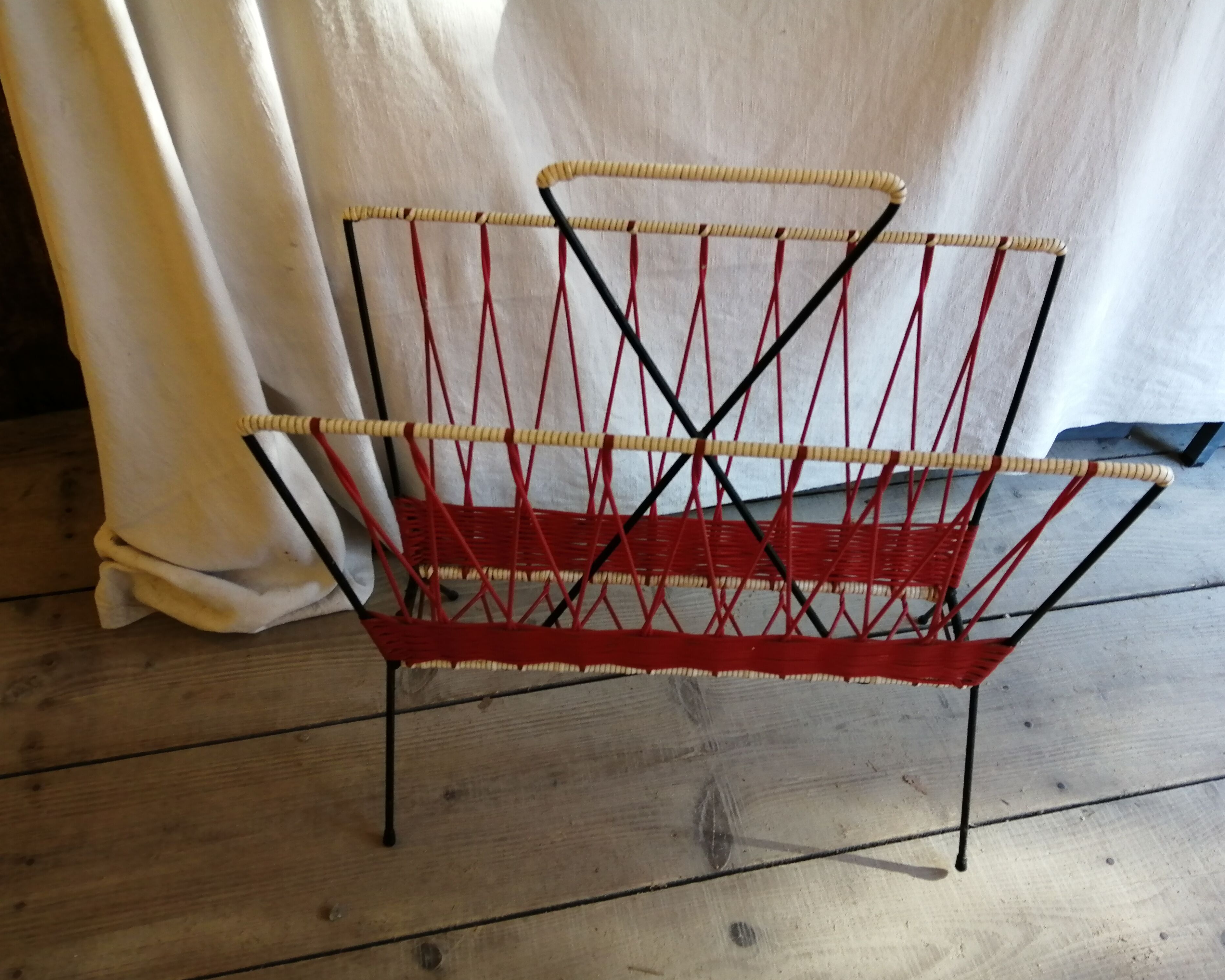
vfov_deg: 51.5
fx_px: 1015
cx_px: 674
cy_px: 493
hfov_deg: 62.1
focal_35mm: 28
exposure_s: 1/33.3
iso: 80
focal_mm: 3.6
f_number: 1.8
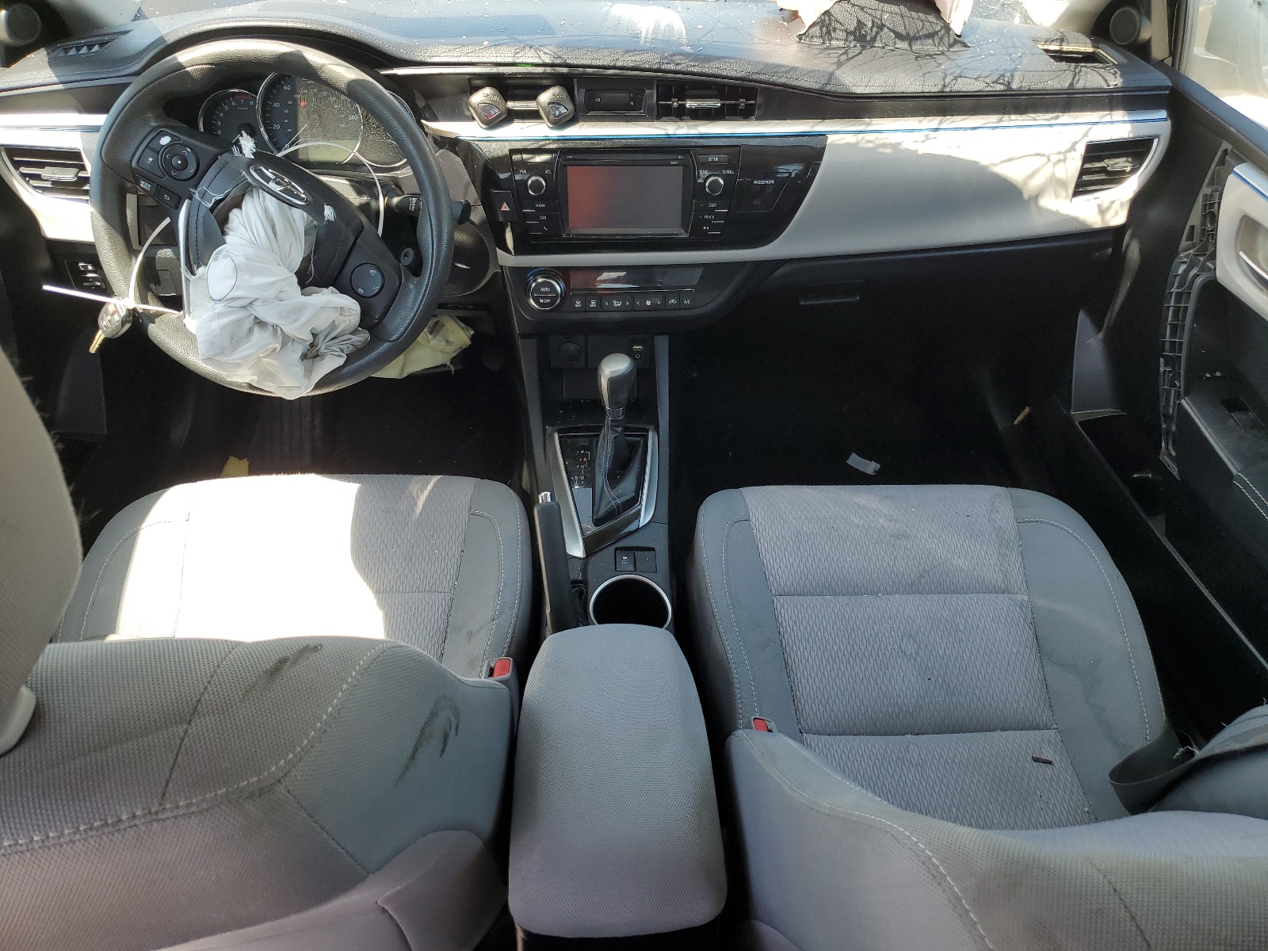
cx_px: 634
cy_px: 476
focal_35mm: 26
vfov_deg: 53.1
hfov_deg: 67.3
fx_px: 952
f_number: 1.5
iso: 50
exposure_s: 1/263
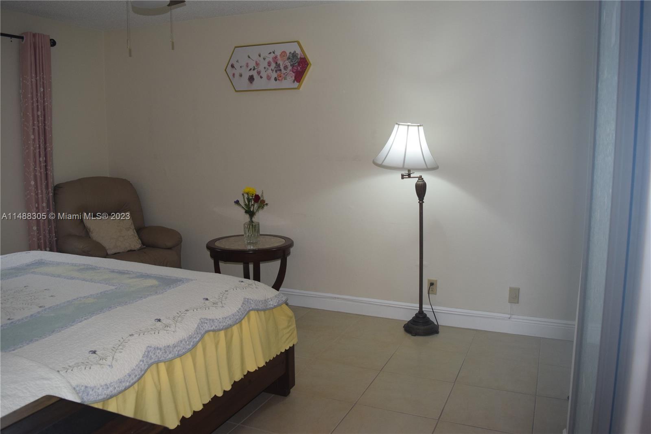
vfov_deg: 43.6
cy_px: 217
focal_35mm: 30
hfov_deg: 61.9
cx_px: 326
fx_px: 542
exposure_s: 1/100
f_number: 5
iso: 800
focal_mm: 20
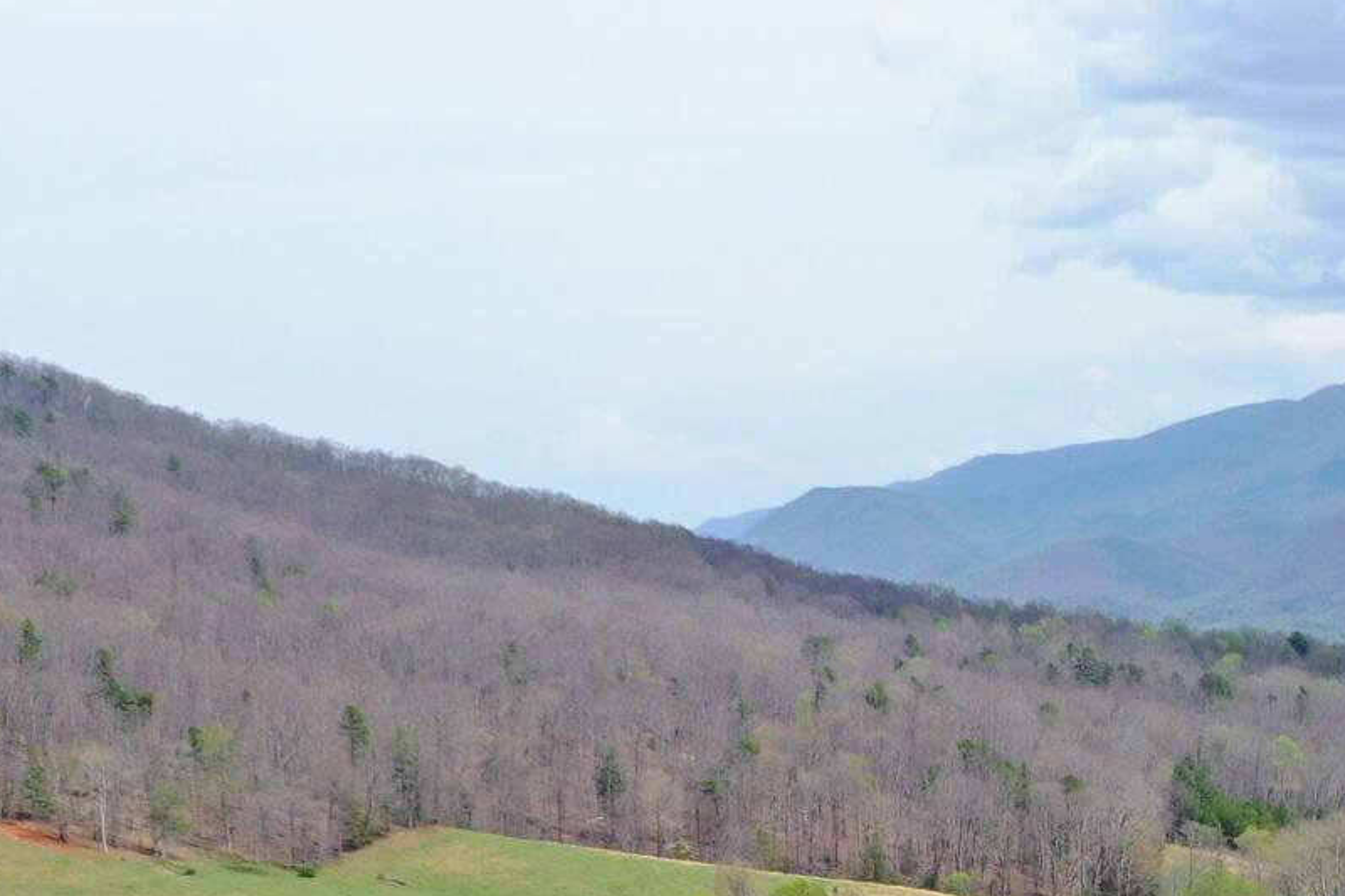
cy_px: 1439
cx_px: 1622
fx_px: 3922
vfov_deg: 12.3
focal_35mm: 105
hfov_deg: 18.4
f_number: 5
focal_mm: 10.26
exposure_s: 1/240
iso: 100
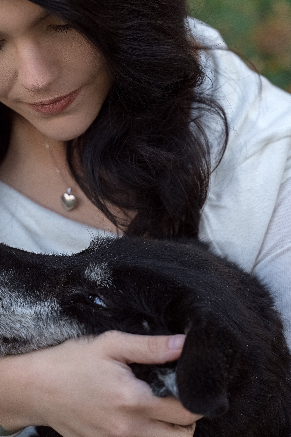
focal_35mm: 170
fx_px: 2061
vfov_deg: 12.1
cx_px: 81
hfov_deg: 8.1
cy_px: 164
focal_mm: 105
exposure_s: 1/640
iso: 1250
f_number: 3.5
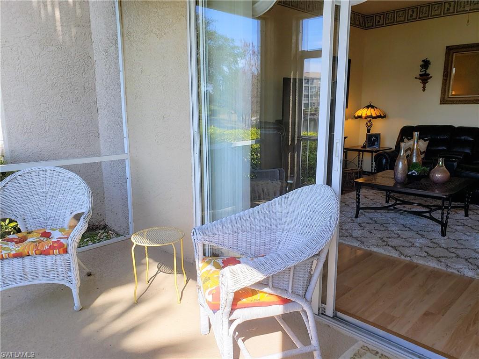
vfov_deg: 53.1
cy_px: 180
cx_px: 240
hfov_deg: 67.3
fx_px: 360
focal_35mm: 26
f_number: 2.4
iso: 50
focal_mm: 4.3
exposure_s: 1/283
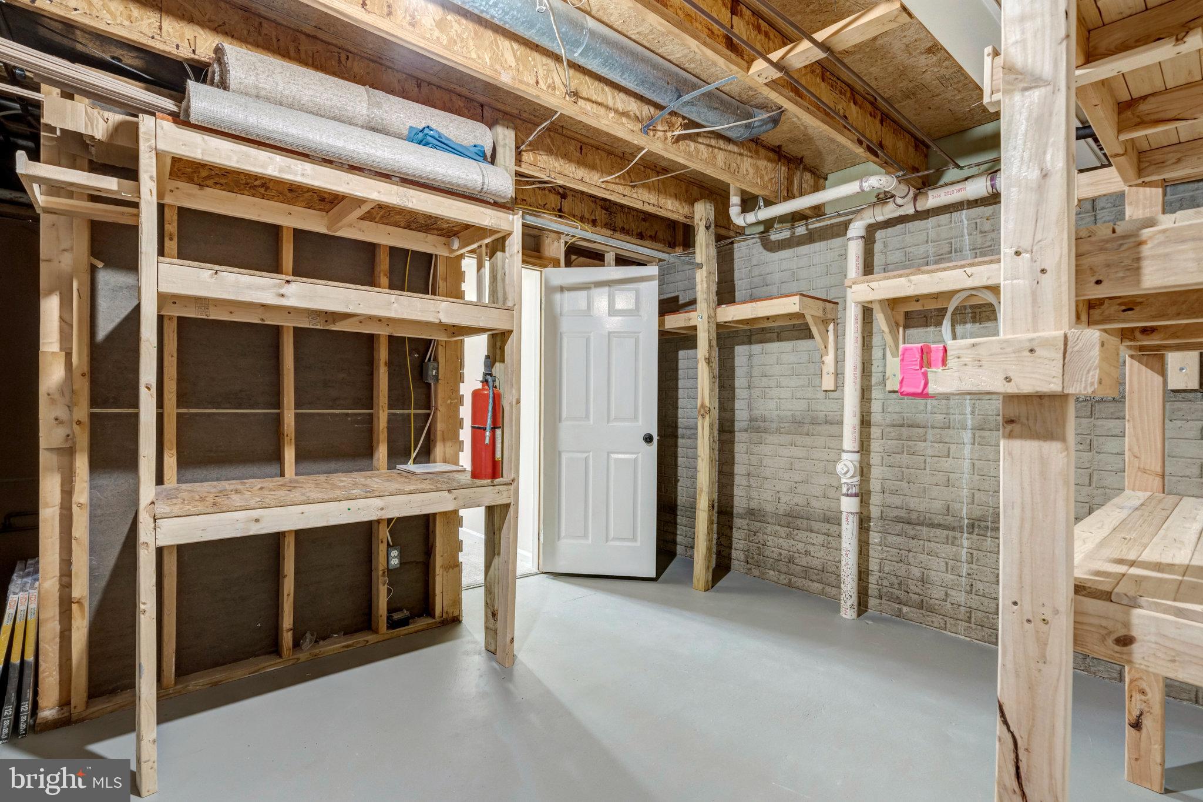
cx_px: 602
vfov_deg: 73.7
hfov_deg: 96.8
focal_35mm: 16
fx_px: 534
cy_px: 401
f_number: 8
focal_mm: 16
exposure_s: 1/4
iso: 1250
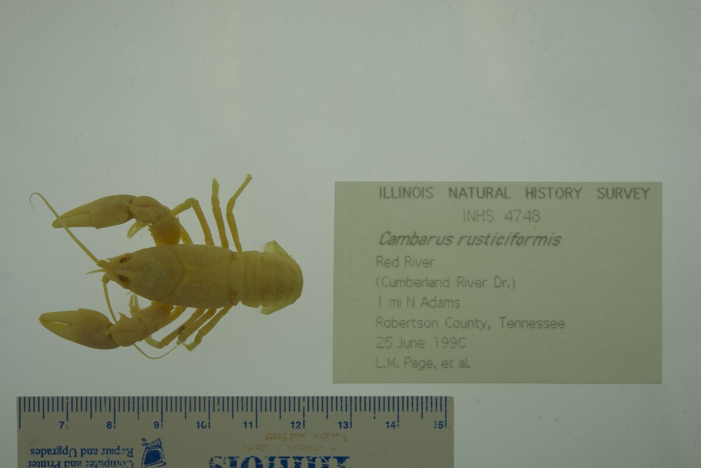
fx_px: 1169
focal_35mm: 60
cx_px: 350
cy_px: 234
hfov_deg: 33.4
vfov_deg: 22.6
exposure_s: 1/80
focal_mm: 60
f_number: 10
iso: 50
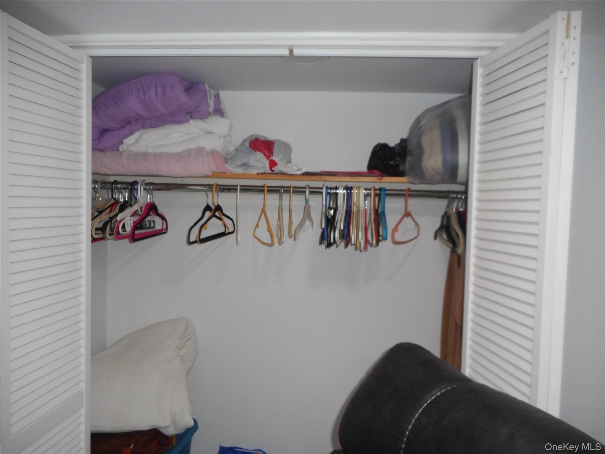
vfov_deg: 54.9
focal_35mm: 25
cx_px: 302
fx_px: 437
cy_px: 227
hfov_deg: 69.4
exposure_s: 1/25
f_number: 3.7
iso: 200
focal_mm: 4.5
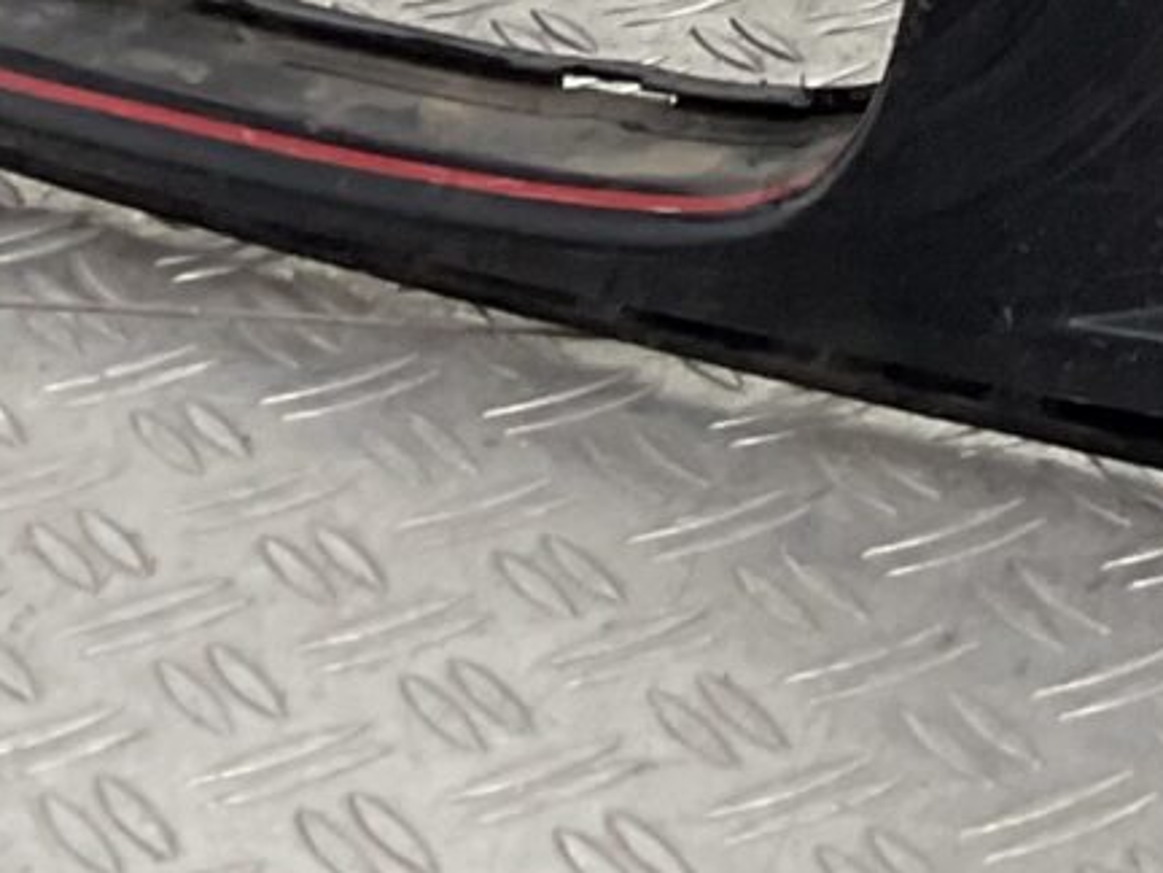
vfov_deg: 7.8
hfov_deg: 10.9
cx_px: 1973
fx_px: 5779
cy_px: -1428
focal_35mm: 172
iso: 16
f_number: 1.8
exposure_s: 1/101
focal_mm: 3
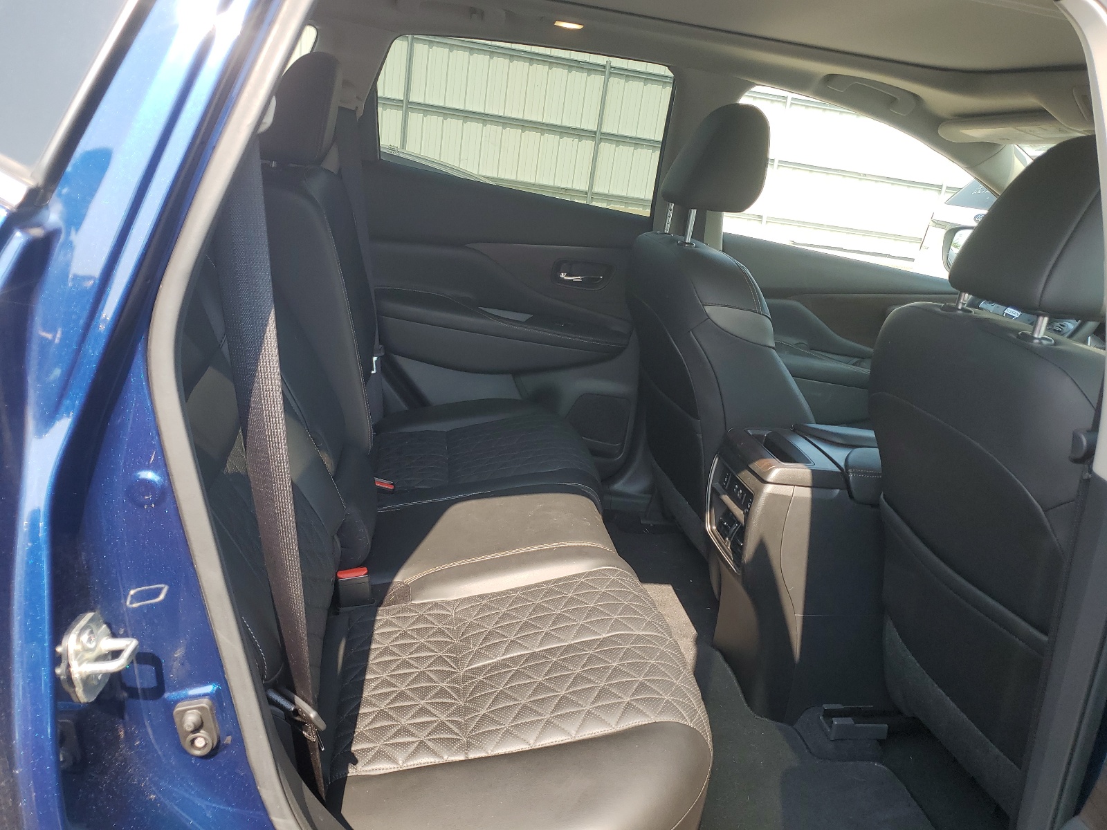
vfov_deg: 53.1
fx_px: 831
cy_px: 415
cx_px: 554
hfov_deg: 67.3
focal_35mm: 26
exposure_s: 1/500
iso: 50
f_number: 1.5
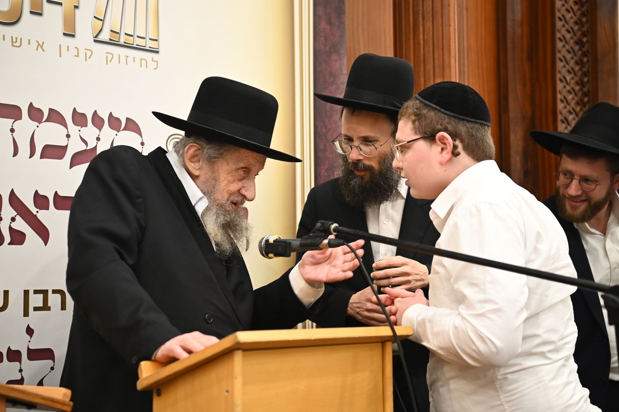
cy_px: 206
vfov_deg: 20.9
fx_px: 1117
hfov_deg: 31.0
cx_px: 310
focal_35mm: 65
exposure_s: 1/125
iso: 1600
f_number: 3.5
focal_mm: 65
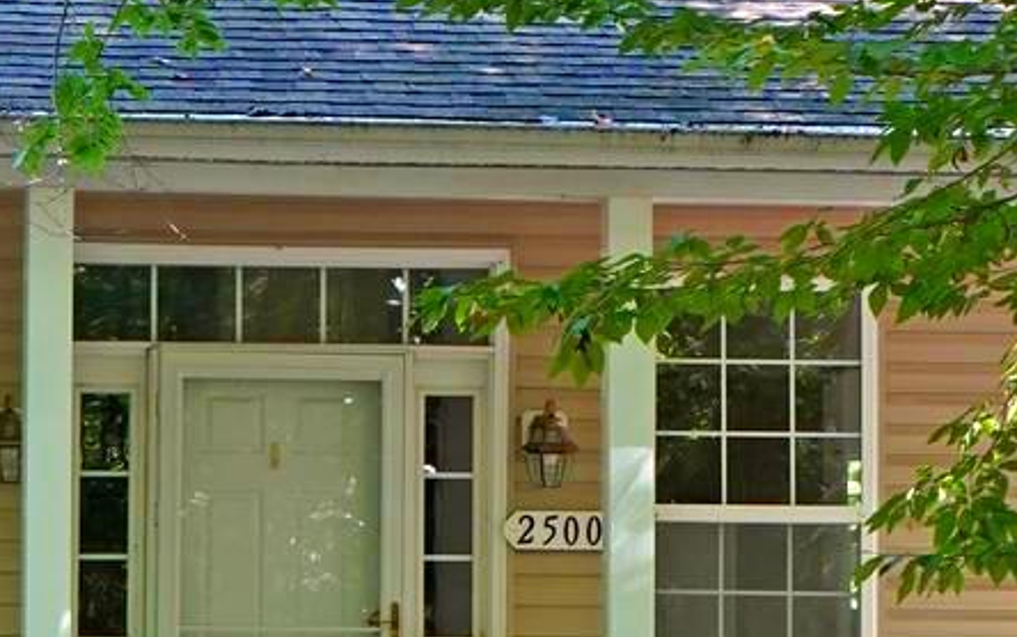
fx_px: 5990
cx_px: 415
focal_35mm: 216
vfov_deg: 6.1
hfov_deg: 9.7
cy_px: 65
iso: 800
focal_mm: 46
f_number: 4.5
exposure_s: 1/160
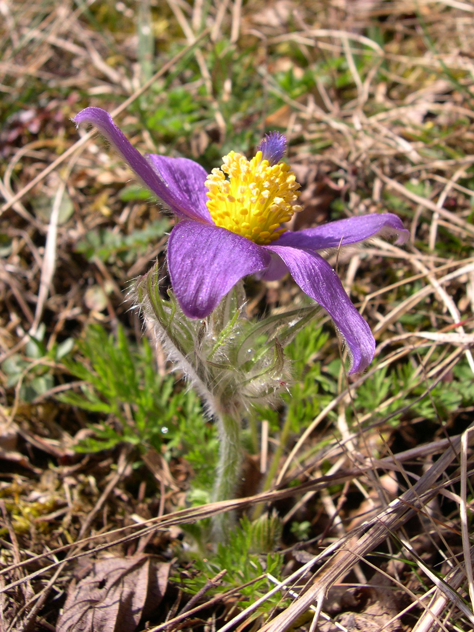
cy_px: 316
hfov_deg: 37.7
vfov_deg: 49.0
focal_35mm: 38
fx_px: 694
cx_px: 237
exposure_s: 1/127
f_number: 7.6
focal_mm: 8
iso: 100
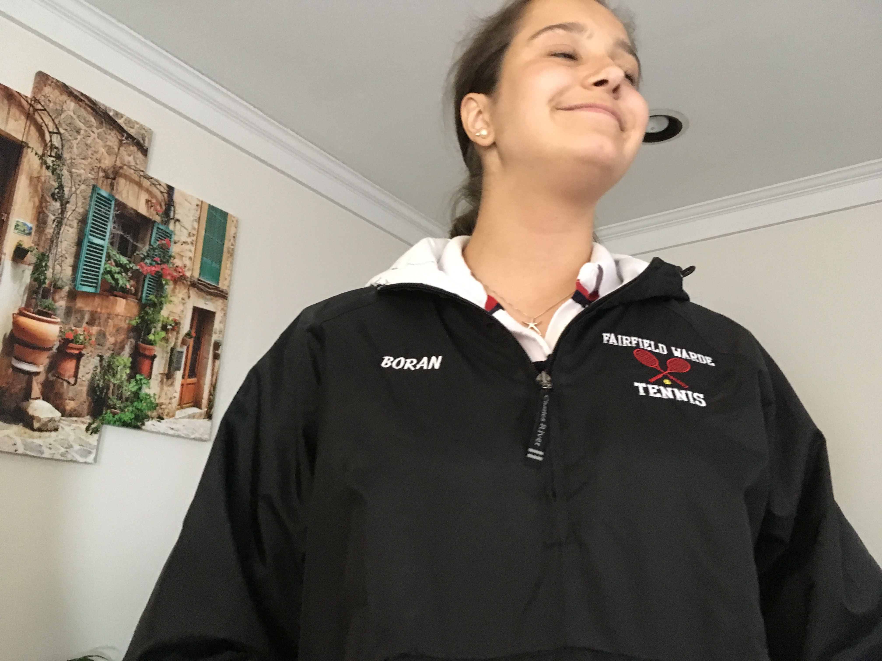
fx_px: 739
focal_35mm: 29
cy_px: 330
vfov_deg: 48.2
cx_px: 441
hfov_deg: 61.7
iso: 320
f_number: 2.2
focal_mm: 4.15
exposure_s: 1/15
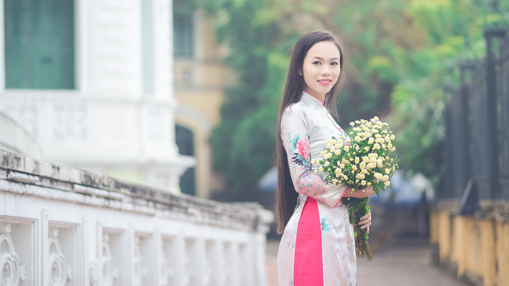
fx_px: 1215
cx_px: 255
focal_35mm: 90
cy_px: 129
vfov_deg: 13.4
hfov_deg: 23.7
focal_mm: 85
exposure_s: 1/2000
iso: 250
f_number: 2
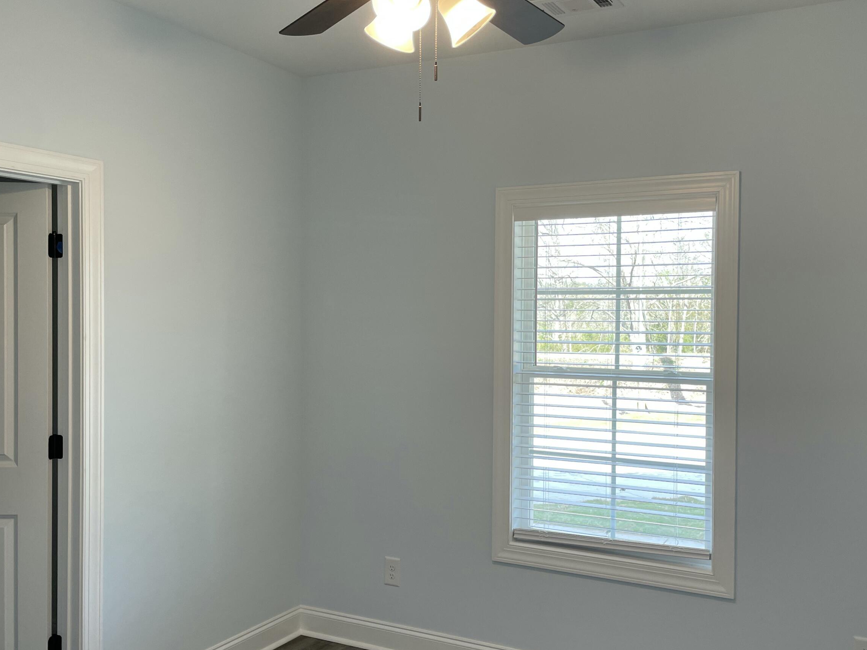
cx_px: 472
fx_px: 852
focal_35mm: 34
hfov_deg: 53.9
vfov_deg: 41.8
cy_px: 328
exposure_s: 1/120
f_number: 1.6
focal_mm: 4.2
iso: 50
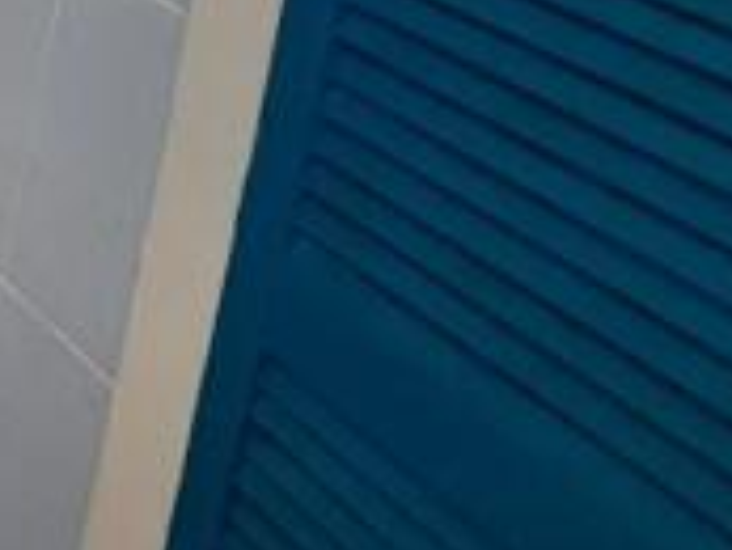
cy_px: -254
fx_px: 1629
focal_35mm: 77
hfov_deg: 14.1
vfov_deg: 17.4
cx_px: -1130
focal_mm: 1.74
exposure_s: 1/33
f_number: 2.2
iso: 200
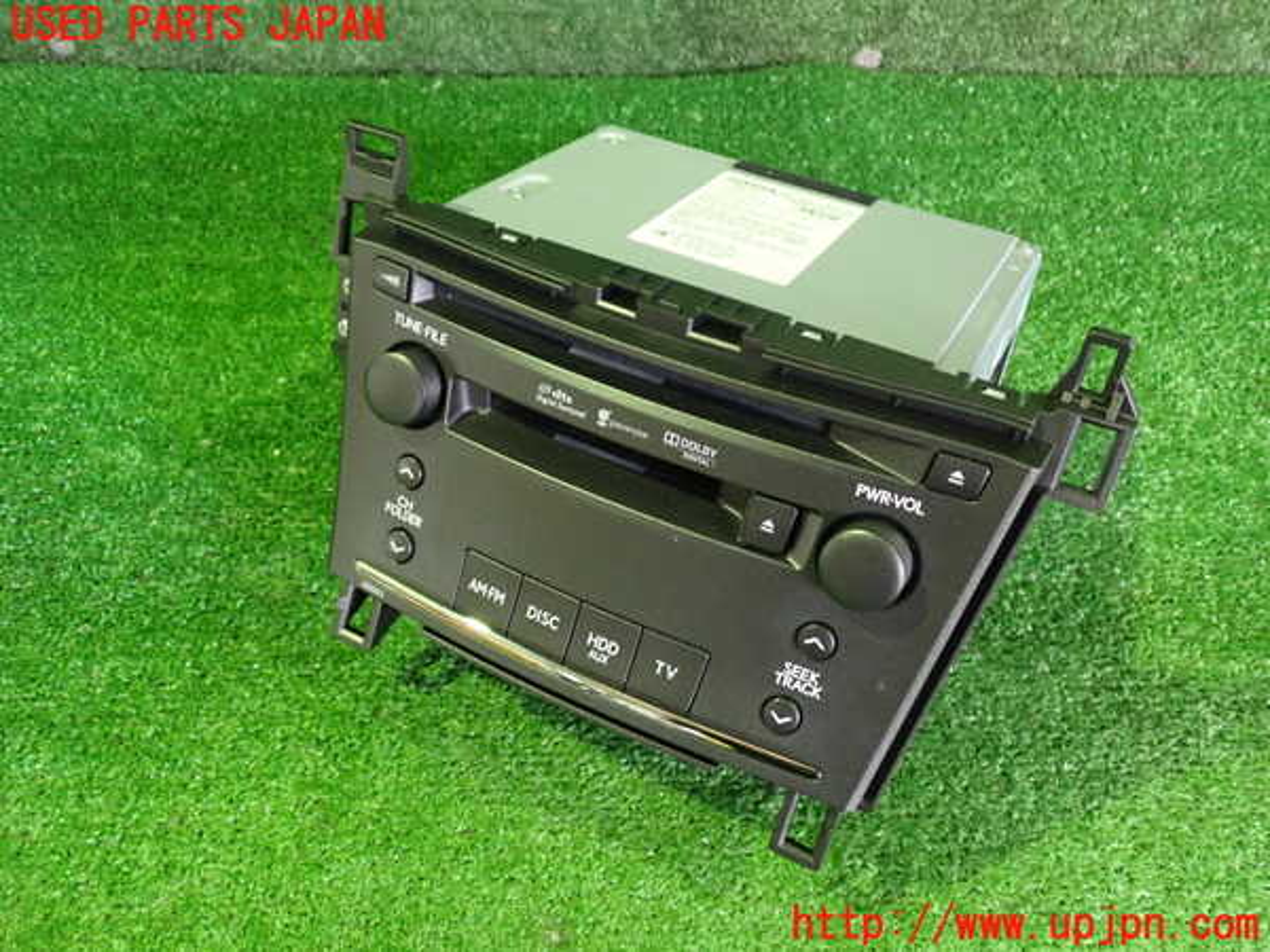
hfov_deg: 60.0
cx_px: 635
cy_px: 476
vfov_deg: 46.8
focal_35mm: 30
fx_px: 1101
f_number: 2.3
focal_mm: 5.4
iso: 800
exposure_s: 1/25
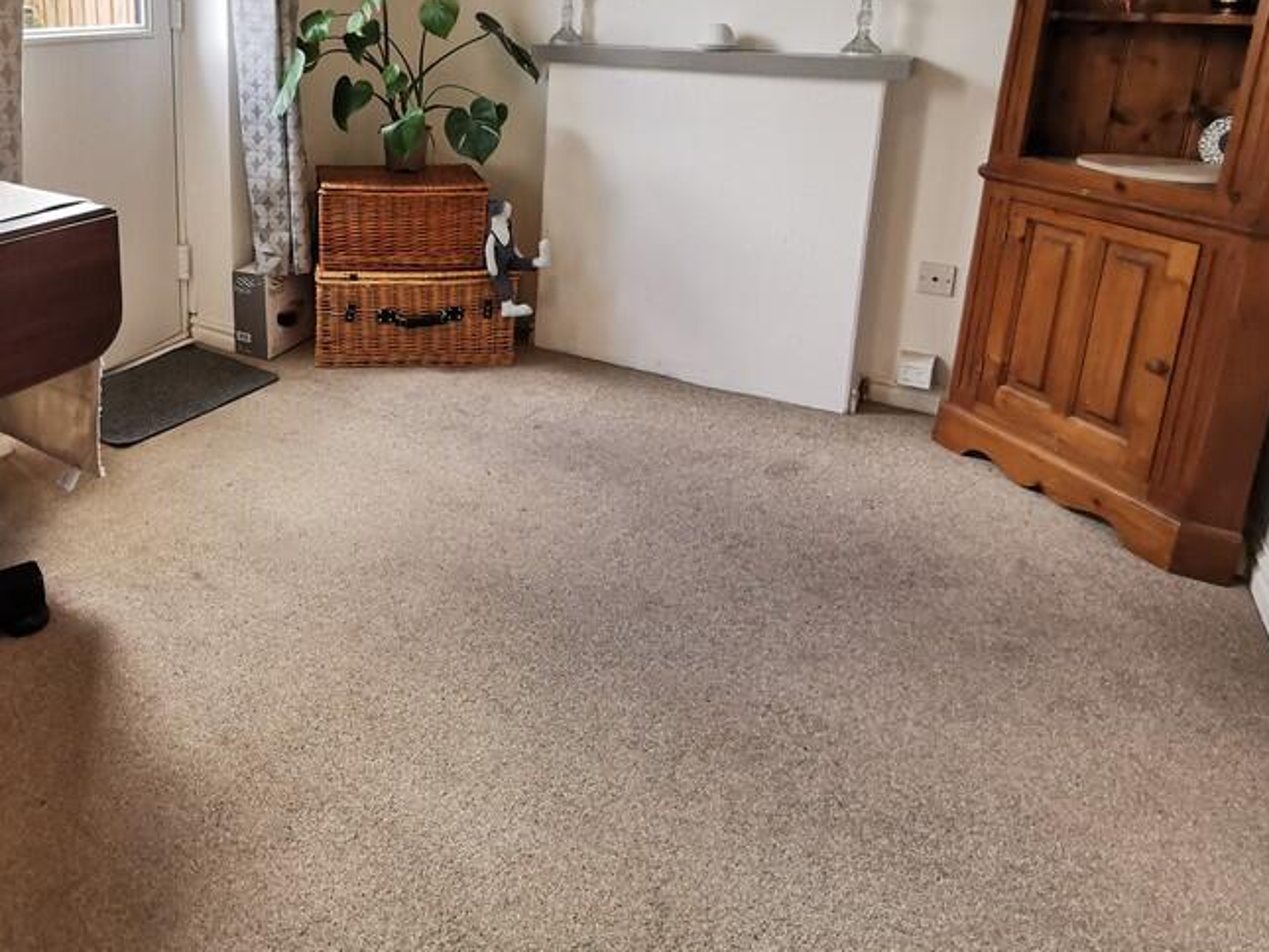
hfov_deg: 62.6
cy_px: 212
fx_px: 990
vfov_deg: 48.9
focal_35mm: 27
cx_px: 362
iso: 100
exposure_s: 1/50
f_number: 2.2
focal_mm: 2.26
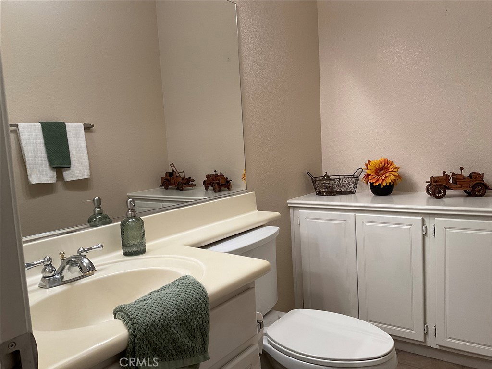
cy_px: 184
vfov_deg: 48.2
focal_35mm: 29
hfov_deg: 61.7
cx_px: 246
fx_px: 412
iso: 64
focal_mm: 3
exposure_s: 1/120
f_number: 1.8
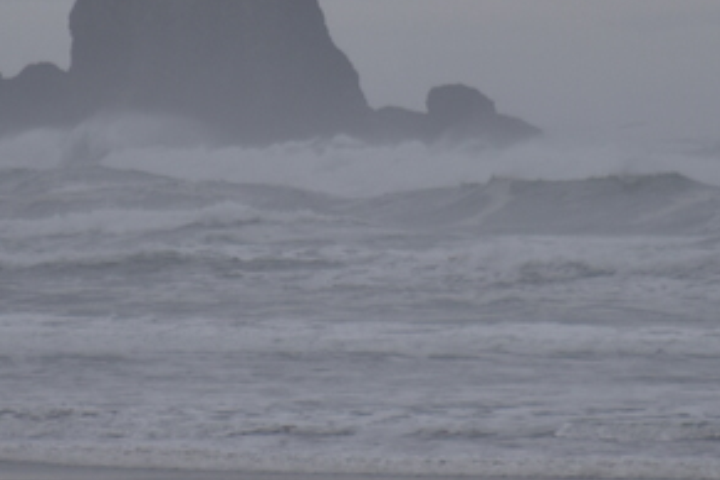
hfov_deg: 1.6
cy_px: 87
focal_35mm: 1320
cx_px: 354
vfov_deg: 1.0
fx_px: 26398
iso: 320
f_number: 5.6
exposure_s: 1/640
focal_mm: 300
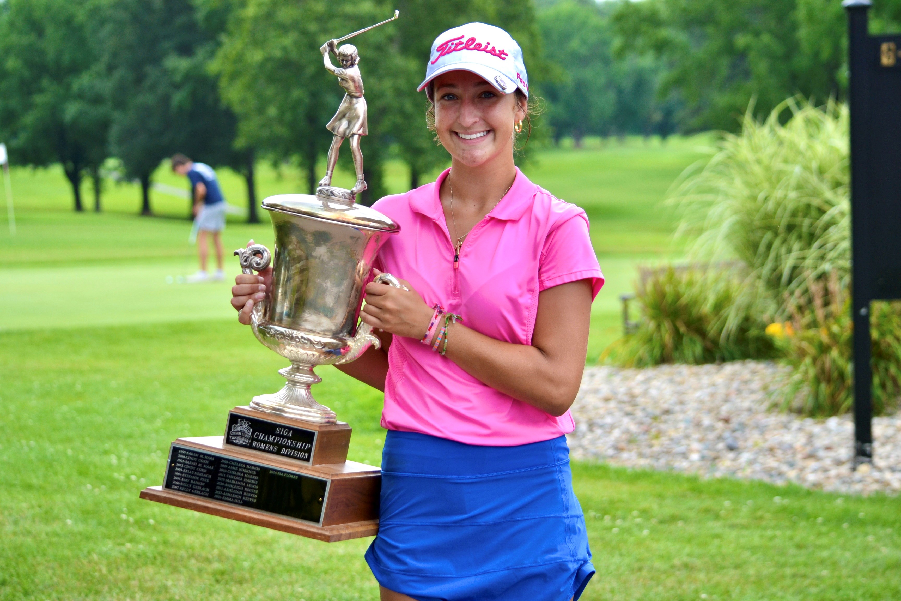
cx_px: 450
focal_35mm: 117
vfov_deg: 11.7
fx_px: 2928
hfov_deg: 17.5
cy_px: 300
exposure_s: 1/1000
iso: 400
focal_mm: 78
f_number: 4.8
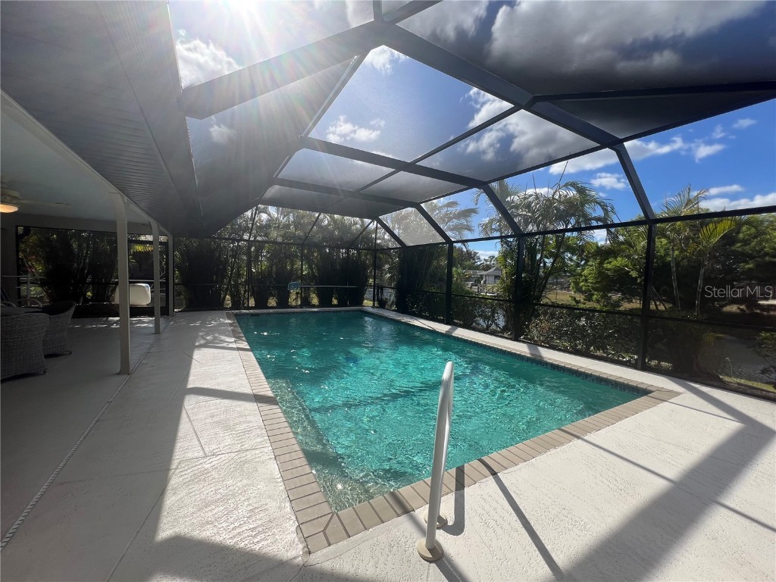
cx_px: 388
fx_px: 291
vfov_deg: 89.9
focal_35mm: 13
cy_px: 291
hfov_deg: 106.2
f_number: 1.8
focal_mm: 1.57
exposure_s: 1/552
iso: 32
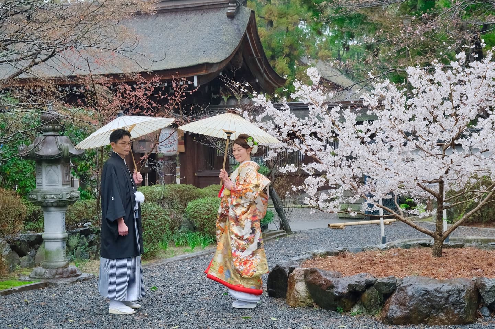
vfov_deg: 21.9
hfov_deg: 32.4
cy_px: 164
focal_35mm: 62
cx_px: 248
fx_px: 852
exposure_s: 1/100
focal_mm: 41.1
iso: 1600
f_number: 5.6
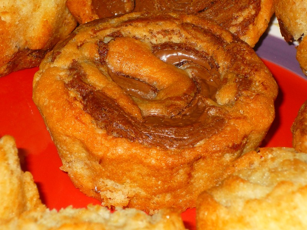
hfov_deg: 13.2
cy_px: 115
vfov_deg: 9.9
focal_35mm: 150
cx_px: 154
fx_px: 1330
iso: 100
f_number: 5.8
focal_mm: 18.6
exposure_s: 1/60
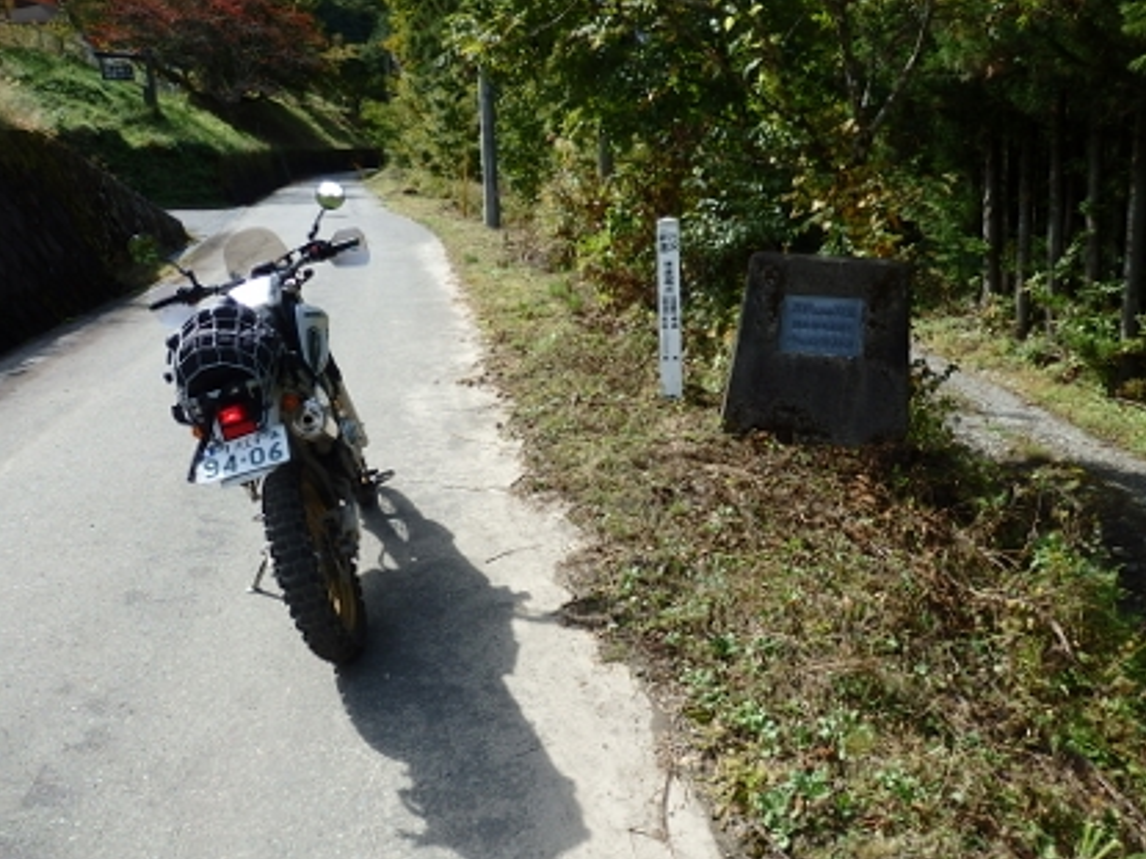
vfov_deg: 51.3
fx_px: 894
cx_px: 605
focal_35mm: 27
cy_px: 400
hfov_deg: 65.3
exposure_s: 1/800
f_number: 3
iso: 125
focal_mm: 4.5
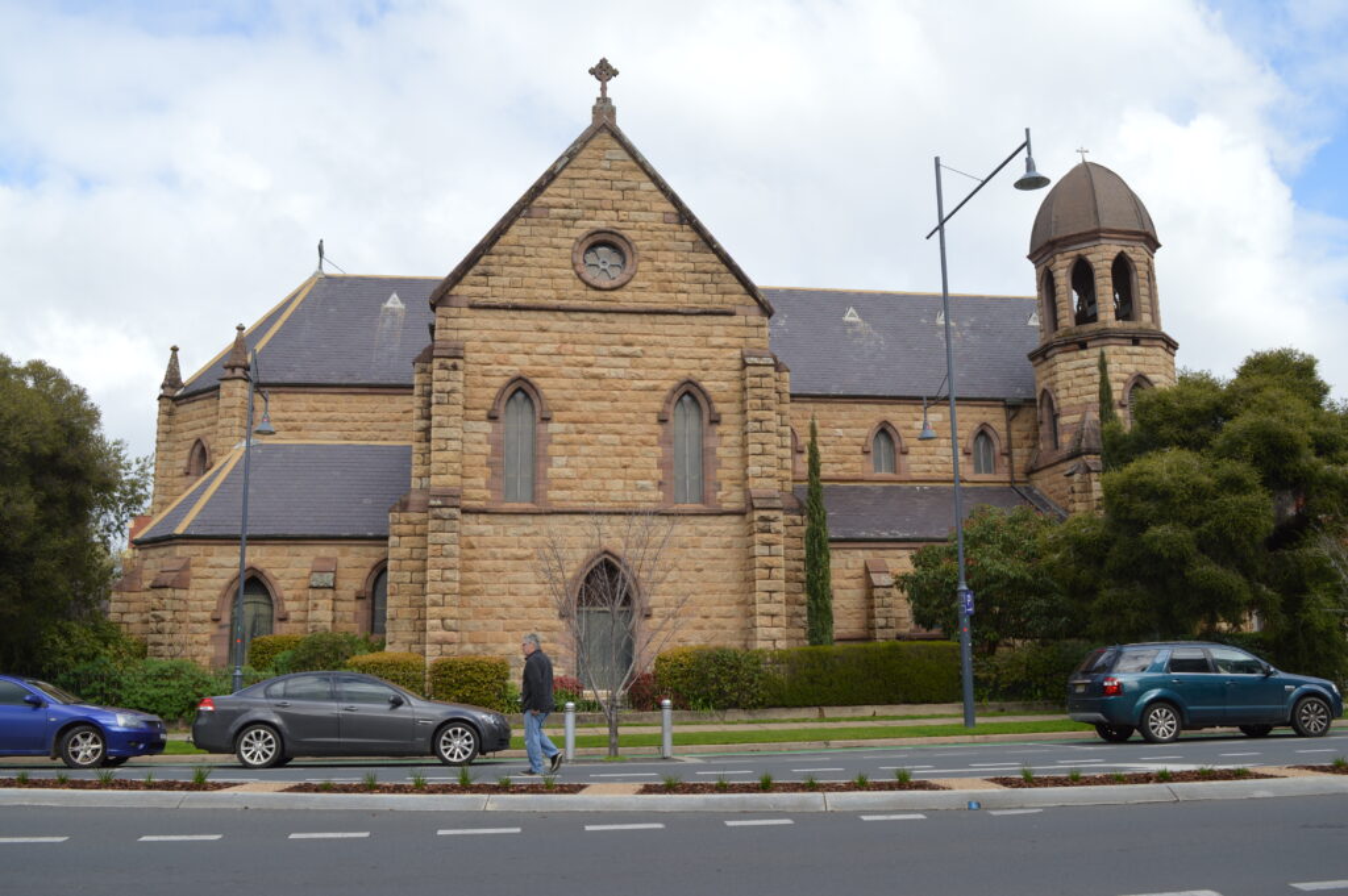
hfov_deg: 59.5
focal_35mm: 32
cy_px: 448
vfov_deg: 41.6
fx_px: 1179
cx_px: 674
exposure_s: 1/200
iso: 100
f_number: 8
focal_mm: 21
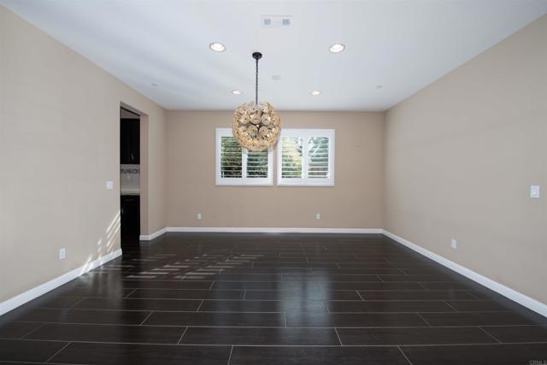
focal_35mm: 14
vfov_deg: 81.2
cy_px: 182
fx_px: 213
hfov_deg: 104.2
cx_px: 274
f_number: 7.1
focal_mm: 14
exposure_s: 1/250
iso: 320
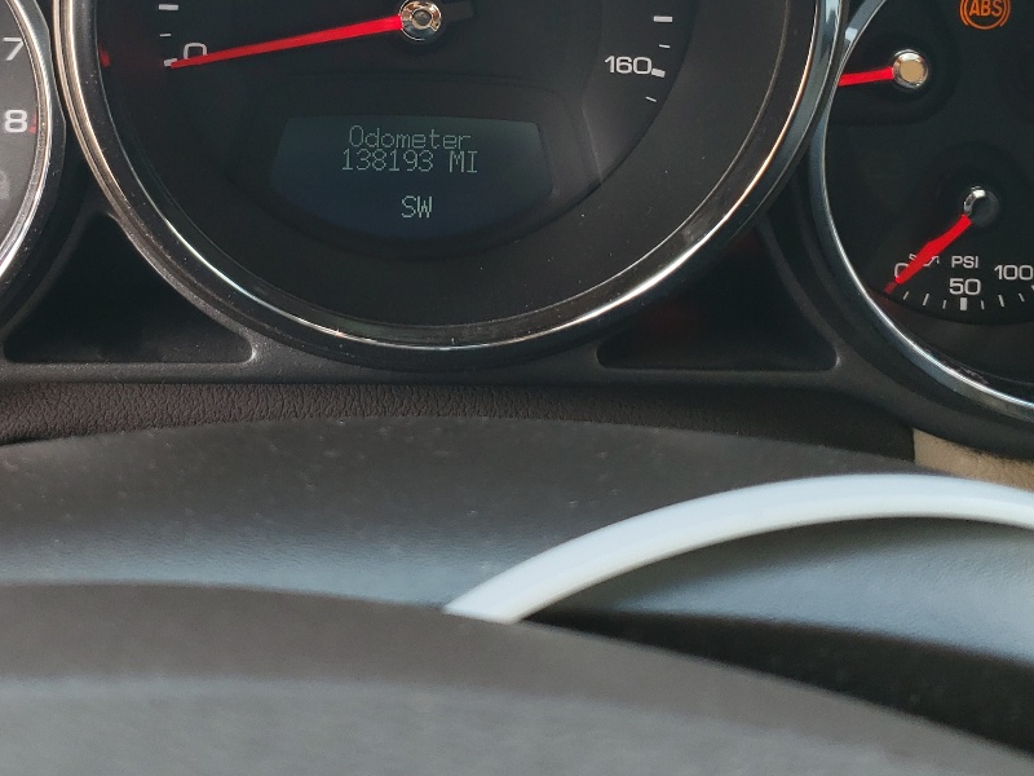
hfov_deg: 36.6
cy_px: 22
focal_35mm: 52
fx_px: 1553
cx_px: 397
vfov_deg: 26.7
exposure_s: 1/179
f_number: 1.5
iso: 50
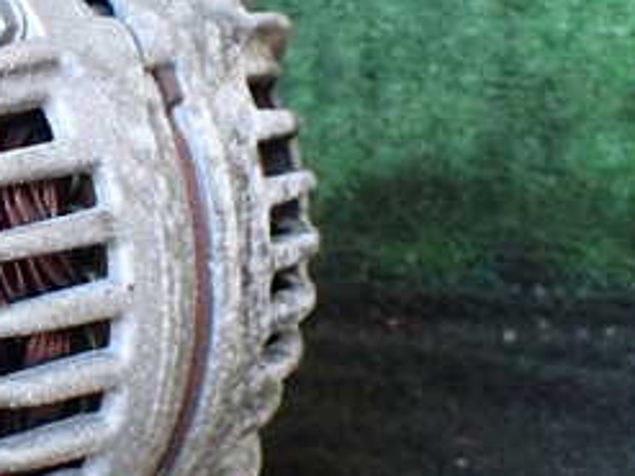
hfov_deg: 24.3
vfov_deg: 20.1
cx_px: -123
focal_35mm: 73
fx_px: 1338
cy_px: 224
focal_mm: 5.4
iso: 800
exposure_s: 1/100
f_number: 2.3
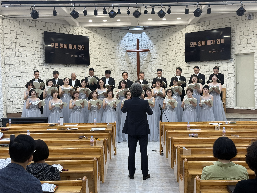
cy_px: 96
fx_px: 356
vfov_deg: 30.3
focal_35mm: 48
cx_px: 128
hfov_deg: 39.7
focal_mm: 6.76
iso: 64
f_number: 1.78
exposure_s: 1/121
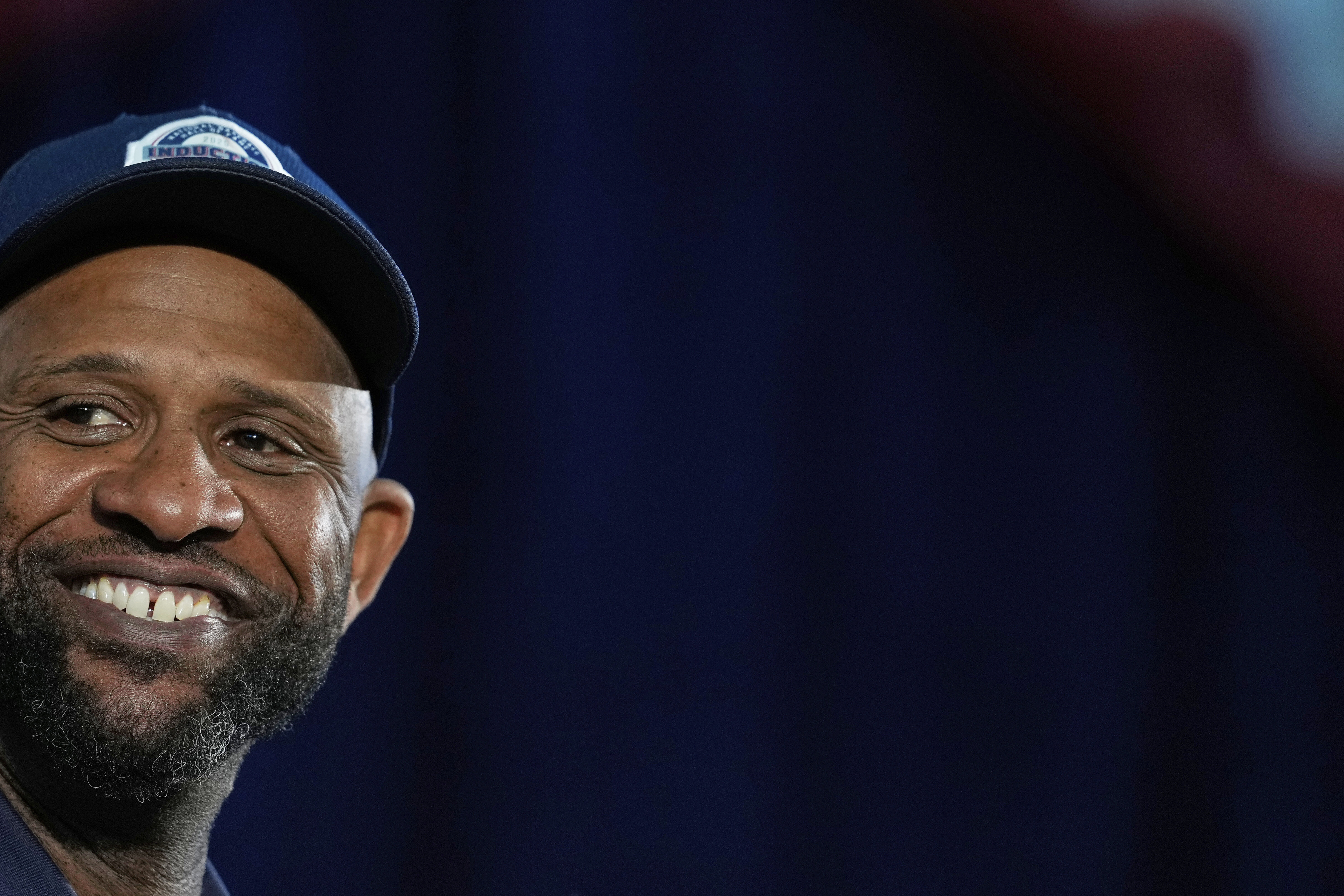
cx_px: 552
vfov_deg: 2.6
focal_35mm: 536
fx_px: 20009
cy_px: 194
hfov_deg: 3.8
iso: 1600
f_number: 2.8
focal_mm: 300
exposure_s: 1/640
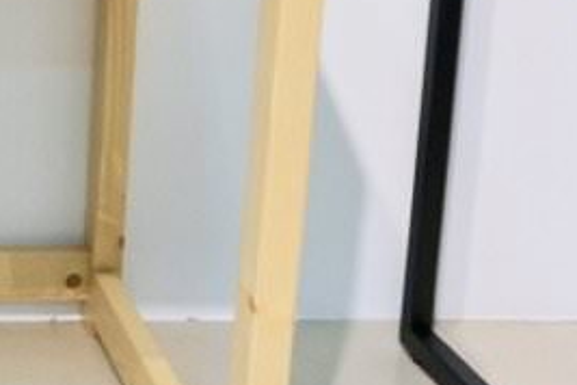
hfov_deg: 16.9
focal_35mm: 107
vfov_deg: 12.5
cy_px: -71
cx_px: -339
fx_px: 1713
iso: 640
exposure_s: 1/160
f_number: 4
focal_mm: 19
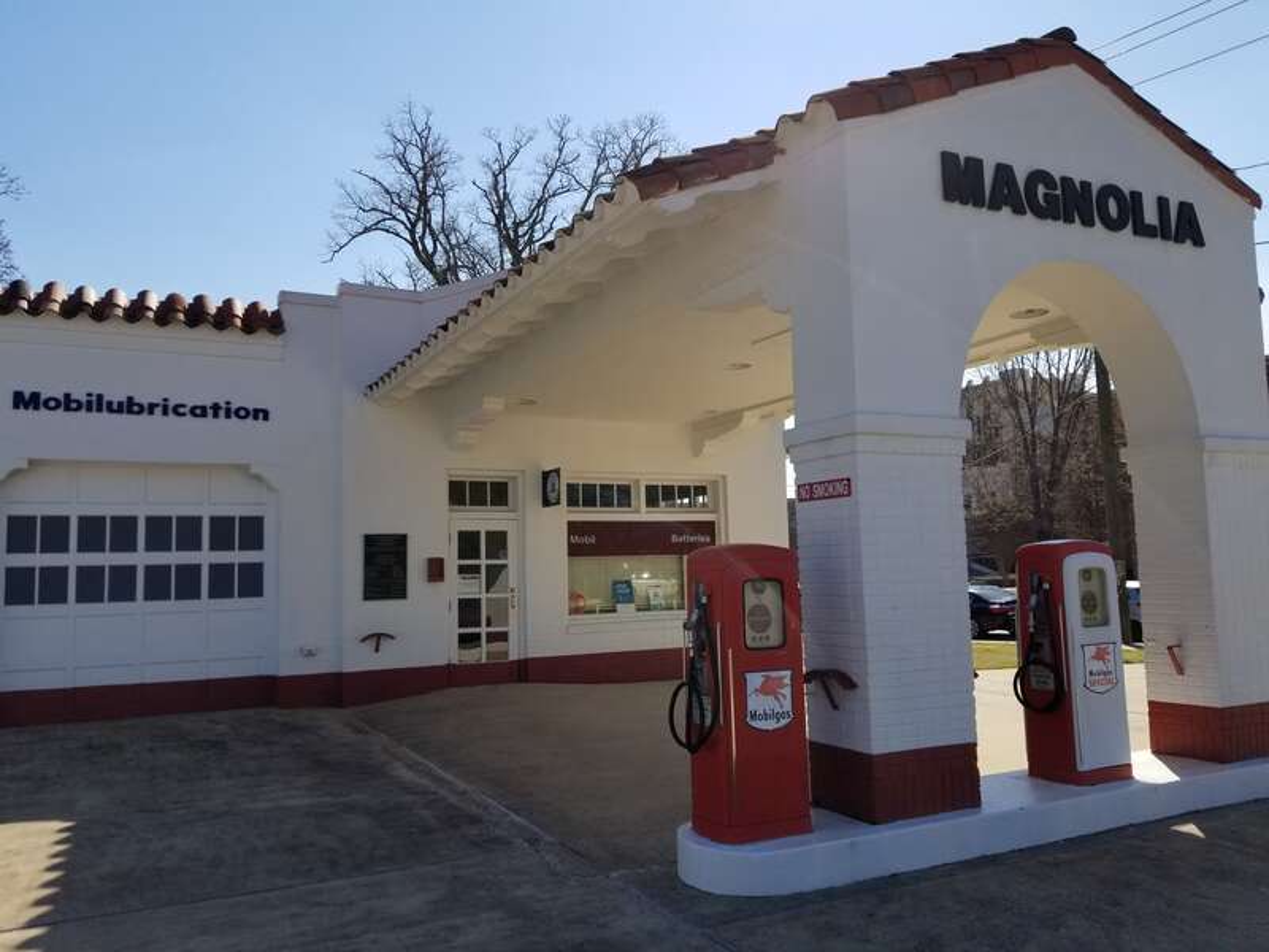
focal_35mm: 26
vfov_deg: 53.1
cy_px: 476
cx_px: 634
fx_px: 953
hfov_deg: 67.3
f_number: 1.7
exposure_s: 1/3104
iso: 50
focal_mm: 4.25
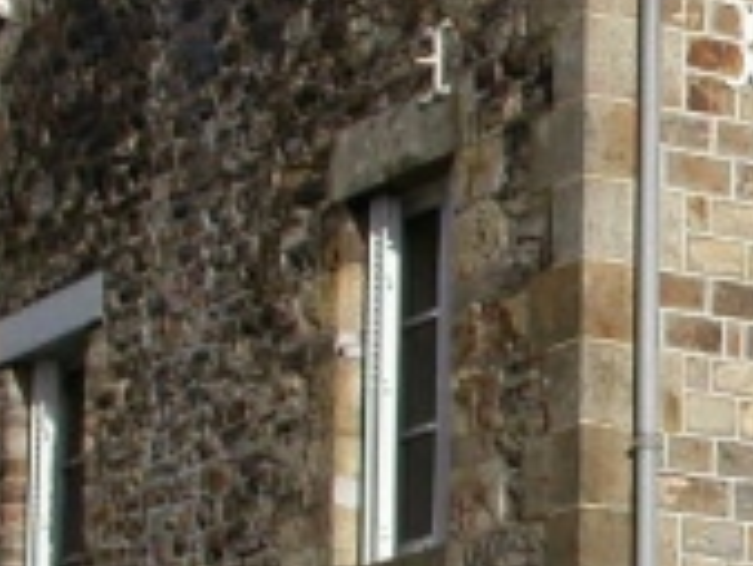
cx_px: 1283
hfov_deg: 10.3
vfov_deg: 8.2
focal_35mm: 182
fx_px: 3962
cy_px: 379
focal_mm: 9.5
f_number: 7.9
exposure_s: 1/408
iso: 100
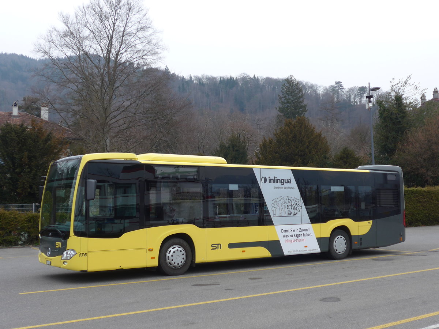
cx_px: 220
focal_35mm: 44
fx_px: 558
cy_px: 164
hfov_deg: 42.9
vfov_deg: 32.9
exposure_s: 1/320
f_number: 2.8
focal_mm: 9
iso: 80
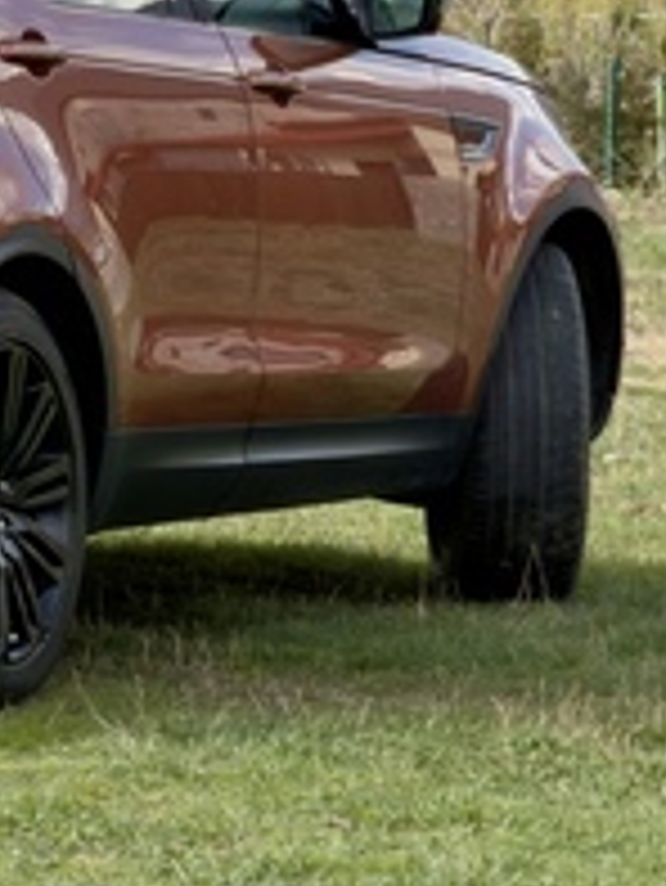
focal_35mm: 304
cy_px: -333
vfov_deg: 6.4
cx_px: -184
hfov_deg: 4.9
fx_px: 7790
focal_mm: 16.89
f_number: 2.8
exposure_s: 1/638
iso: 32
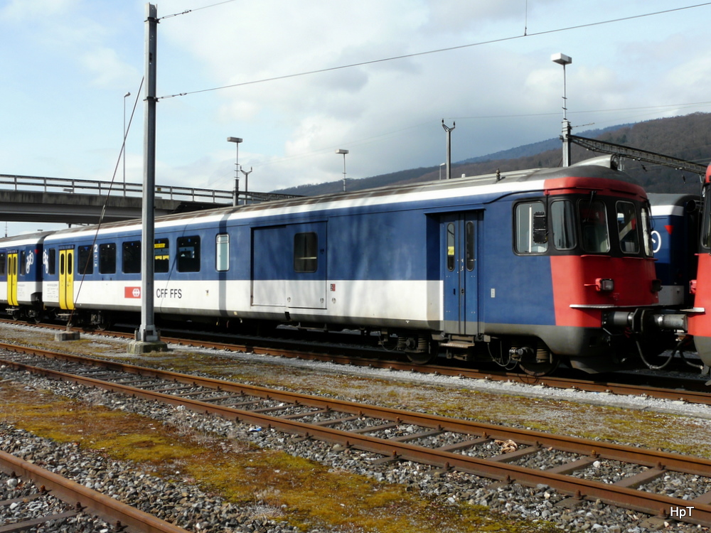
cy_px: 266
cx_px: 356
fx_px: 760
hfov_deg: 50.1
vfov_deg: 38.7
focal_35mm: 37
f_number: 5.6
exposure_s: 1/320
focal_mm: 6
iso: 100
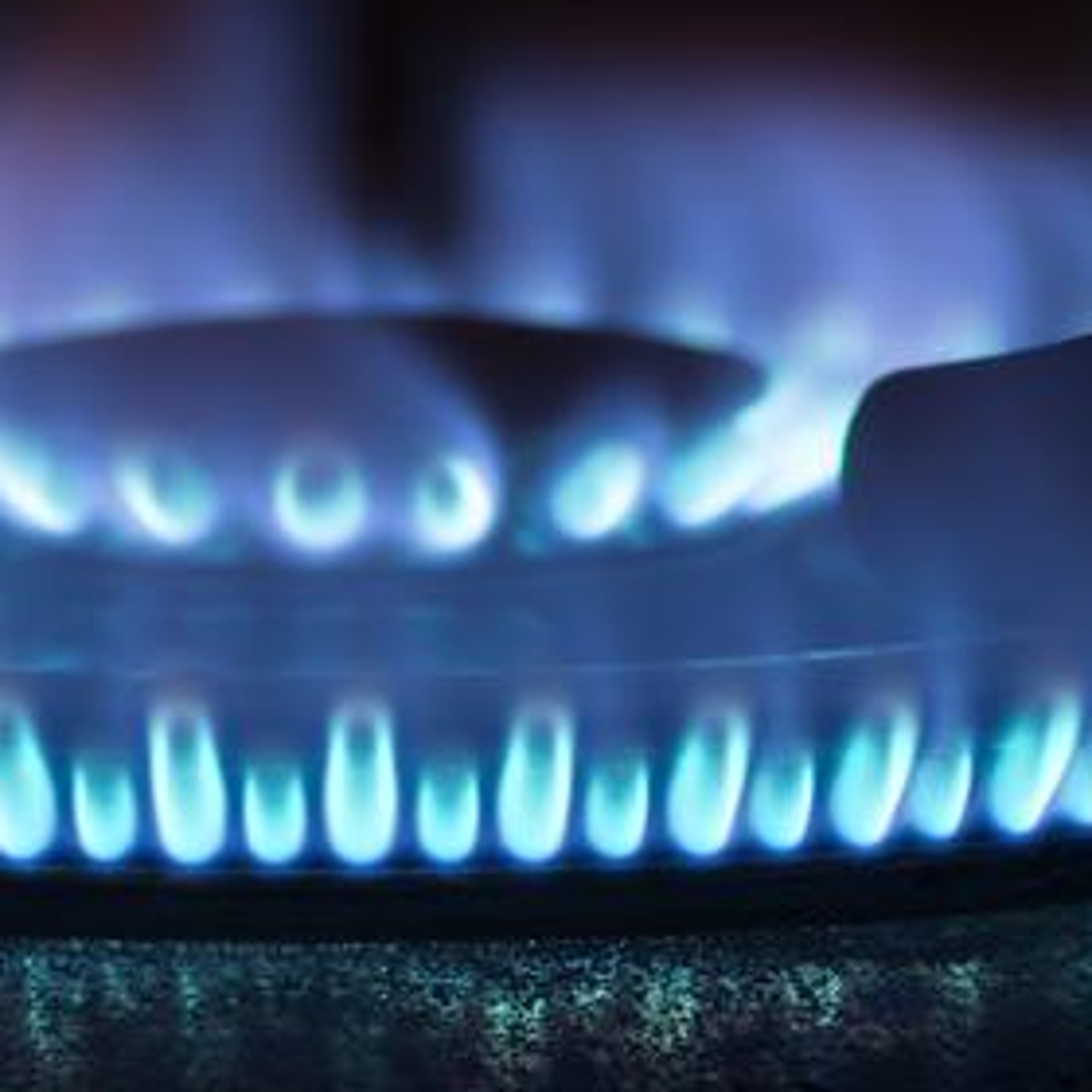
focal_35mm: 320
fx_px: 11421
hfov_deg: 5.5
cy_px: 647
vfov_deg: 5.5
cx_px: 365
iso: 200
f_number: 8
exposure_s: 3.2
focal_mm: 100
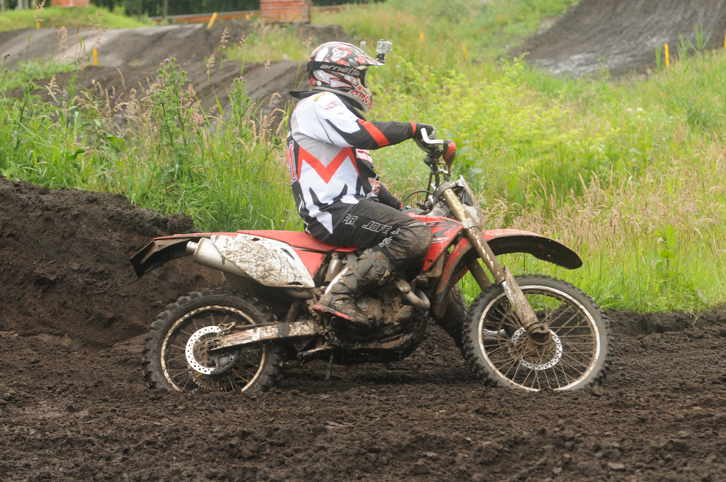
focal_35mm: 105
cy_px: 241
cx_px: 363
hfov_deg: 19.5
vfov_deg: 13.0
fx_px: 2115
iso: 320
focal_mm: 70
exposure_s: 1/640
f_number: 3.5
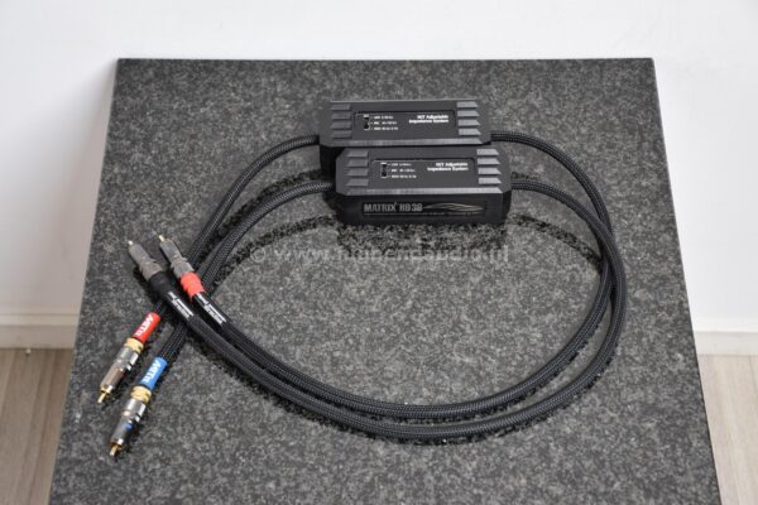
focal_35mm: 68
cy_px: 252
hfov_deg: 29.9
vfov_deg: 20.2
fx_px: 1421
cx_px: 379
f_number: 4.5
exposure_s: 1/60
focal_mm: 45
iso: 500
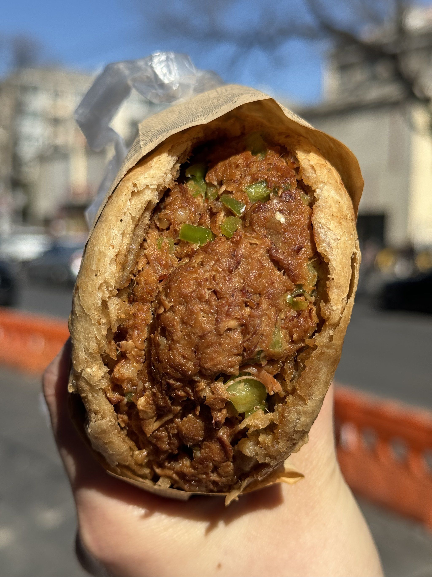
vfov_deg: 39.7
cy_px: 288
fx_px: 799
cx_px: 216
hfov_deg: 30.3
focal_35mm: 48
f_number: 1.78
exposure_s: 1/5000
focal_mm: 6.76
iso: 64
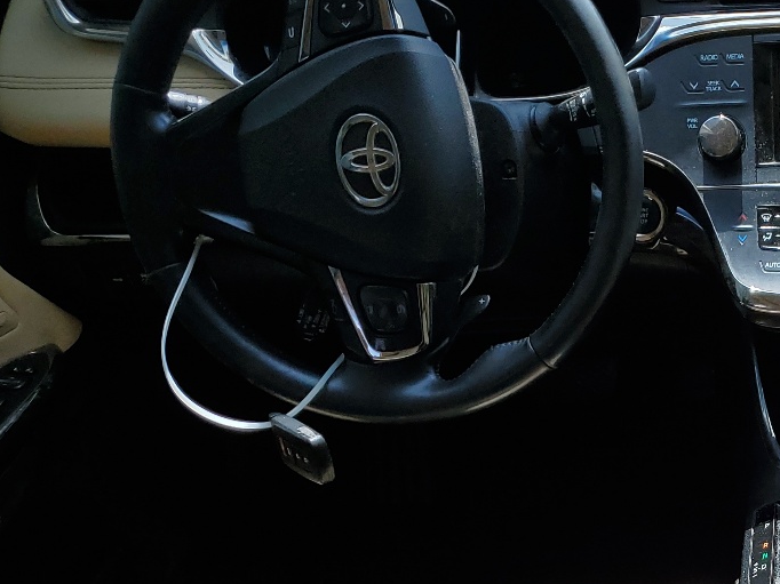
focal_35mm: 61
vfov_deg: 23.2
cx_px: 841
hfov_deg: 28.9
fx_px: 1374
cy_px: 553
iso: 50
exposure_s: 1/1111
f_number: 1.5
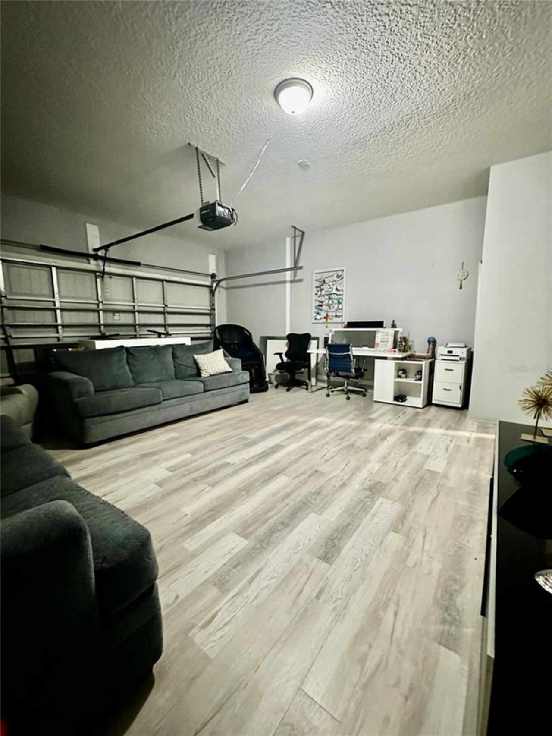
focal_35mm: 14
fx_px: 298
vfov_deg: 102.1
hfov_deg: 85.7
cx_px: 276
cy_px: 368
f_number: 2.2
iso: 1000
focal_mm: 2.22
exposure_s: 1/30
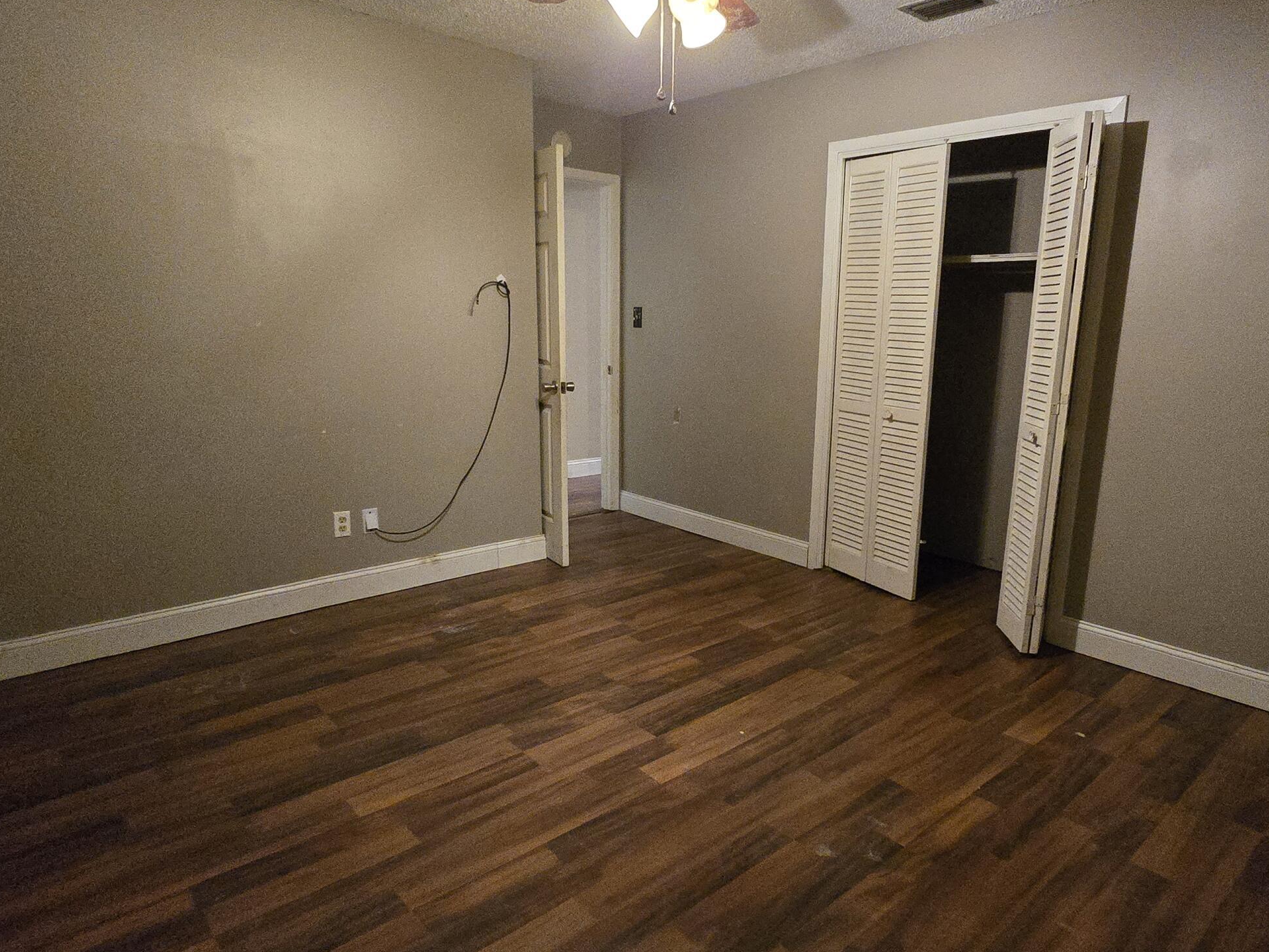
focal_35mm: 20
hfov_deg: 81.5
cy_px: 497
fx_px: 733
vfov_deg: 66.0
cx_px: 702
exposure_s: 1/40
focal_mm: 2.2
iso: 1250
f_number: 2.2
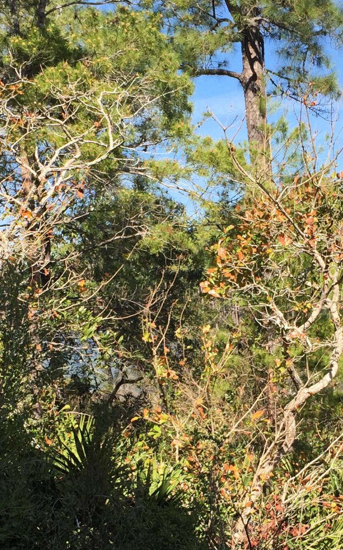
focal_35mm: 69
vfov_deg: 29.5
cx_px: 205
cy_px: 385
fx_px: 1033
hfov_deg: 18.8
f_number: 2.2
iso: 32
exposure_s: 1/1014
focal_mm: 4.15
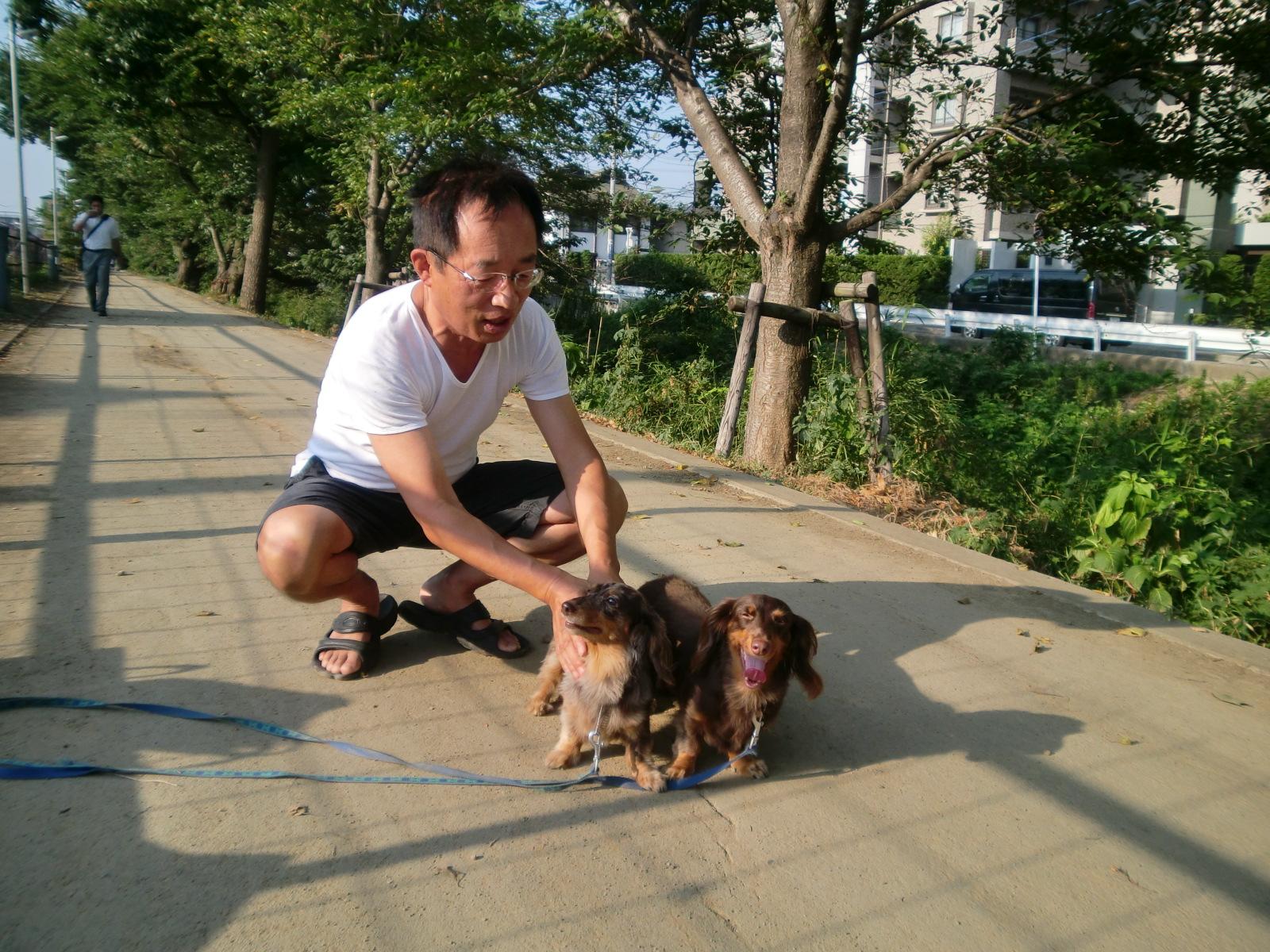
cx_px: 635
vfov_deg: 49.7
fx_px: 1027
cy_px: 476
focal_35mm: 28
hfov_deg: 63.4
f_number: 2.6
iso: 64
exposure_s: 1/800
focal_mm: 4.65
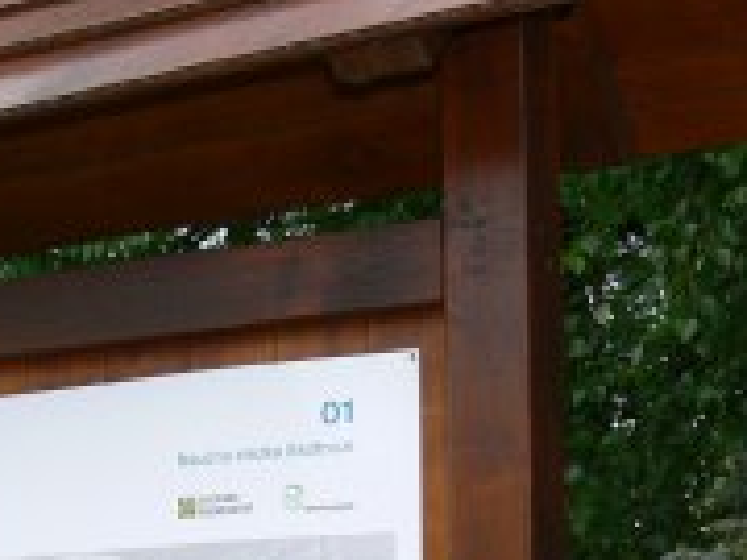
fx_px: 2309
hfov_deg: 17.8
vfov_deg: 13.3
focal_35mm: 107
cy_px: 745
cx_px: -33
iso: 80
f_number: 2.8
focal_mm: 7.4
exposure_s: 1/50
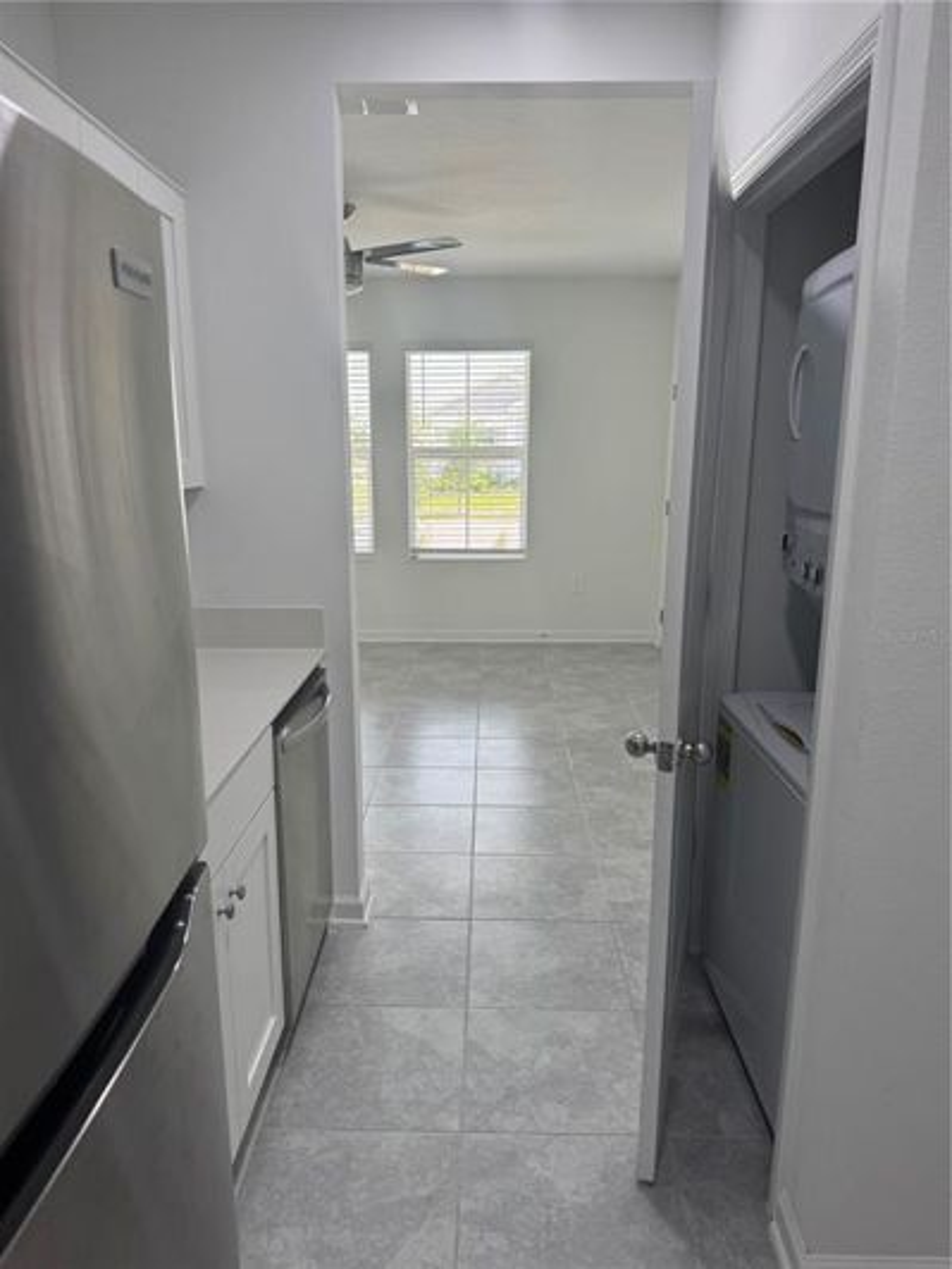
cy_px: 634
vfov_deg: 71.6
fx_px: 880
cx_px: 476
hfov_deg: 56.8
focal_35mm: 24
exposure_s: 1/144
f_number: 1.78
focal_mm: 6.76
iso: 100
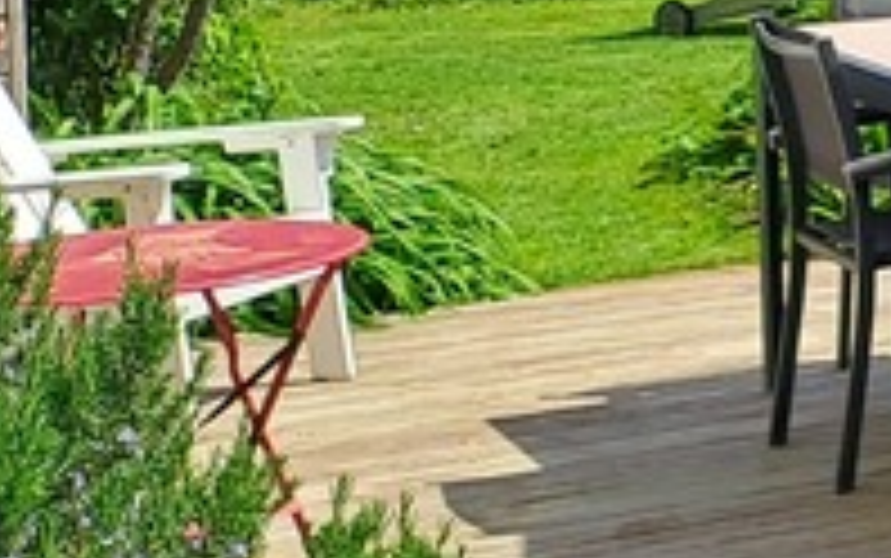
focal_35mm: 137
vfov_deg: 9.3
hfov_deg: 12.1
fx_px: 3329
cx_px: 2164
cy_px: -252
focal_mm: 4.65
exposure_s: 1/1395
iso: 32
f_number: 1.8
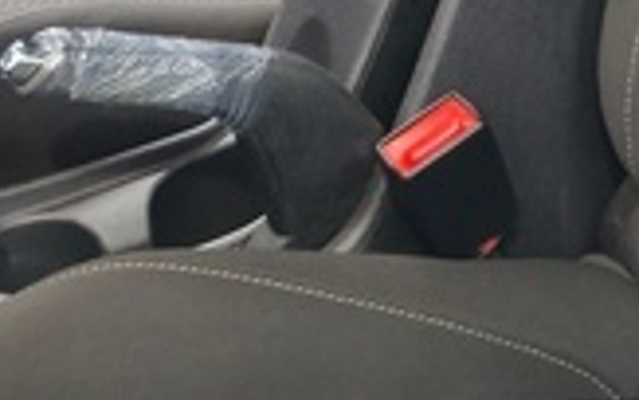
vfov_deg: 8.4
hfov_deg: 13.6
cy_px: -153
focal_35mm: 153
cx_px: 541
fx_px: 2665
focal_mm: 6.3
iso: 160
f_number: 1.7
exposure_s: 1/40
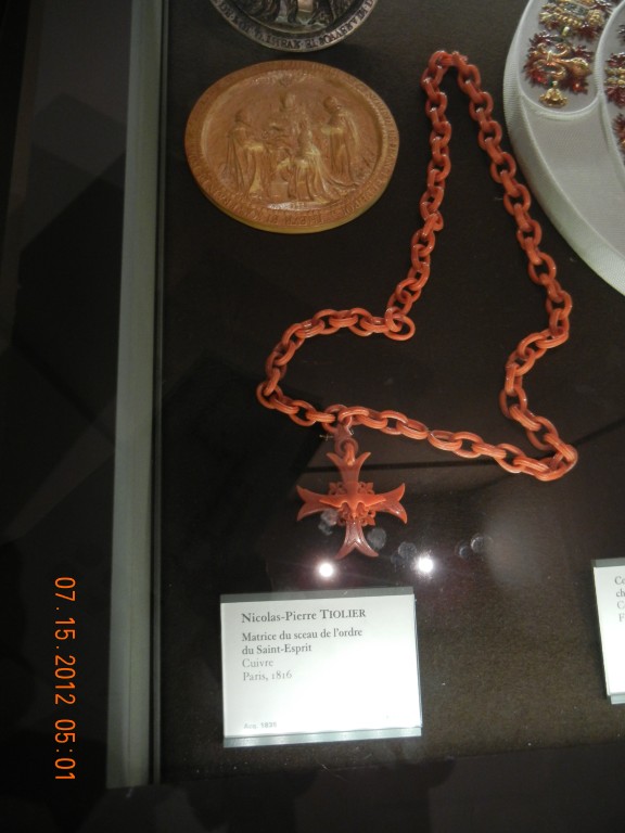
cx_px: 312
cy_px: 416
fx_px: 722
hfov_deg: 46.8
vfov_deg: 60.0
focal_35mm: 30
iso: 400
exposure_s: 1/15.5
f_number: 3.5
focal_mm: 5.4
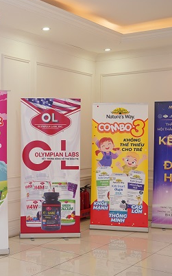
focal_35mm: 57
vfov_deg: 35.9
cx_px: -15
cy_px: 151
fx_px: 425
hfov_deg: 21.7
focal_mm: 31.9
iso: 1000
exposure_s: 1/80
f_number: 4
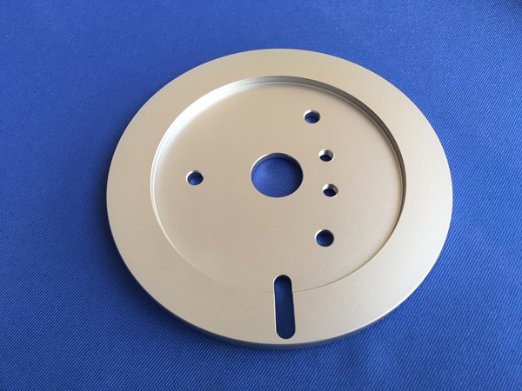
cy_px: 196
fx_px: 437
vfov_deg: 48.2
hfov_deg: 61.7
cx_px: 261
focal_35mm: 29
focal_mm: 4.15
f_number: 2.2
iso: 40
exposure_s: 1/100
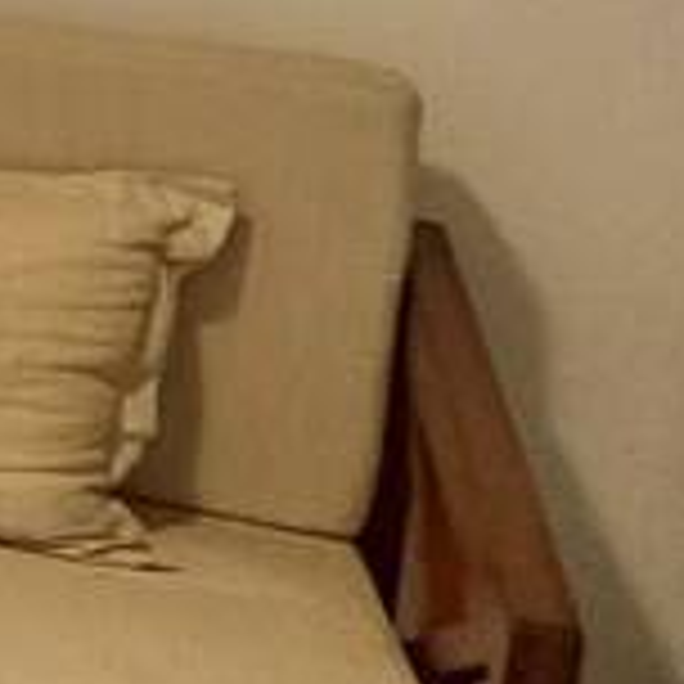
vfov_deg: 14.2
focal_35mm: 117
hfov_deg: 7.6
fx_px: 2616
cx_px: -2246
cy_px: -248
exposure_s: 1/60
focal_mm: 2.22
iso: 200
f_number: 2.2
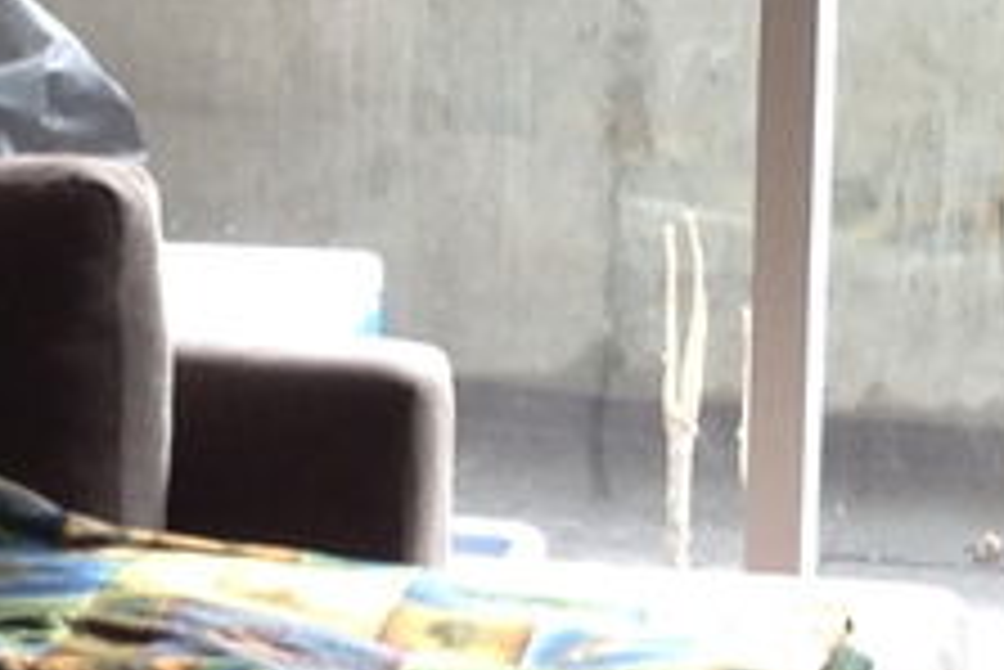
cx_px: 351
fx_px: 6865
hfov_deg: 8.4
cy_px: 310
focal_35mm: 246
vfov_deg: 5.6
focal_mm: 4.12
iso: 50
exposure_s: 1/20
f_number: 2.4
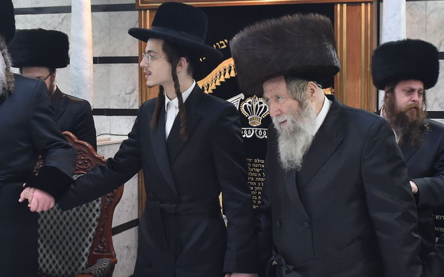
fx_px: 847
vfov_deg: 18.6
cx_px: 224
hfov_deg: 29.4
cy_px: 118
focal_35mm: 70
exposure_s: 1/125
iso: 1000
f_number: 5.6
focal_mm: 22
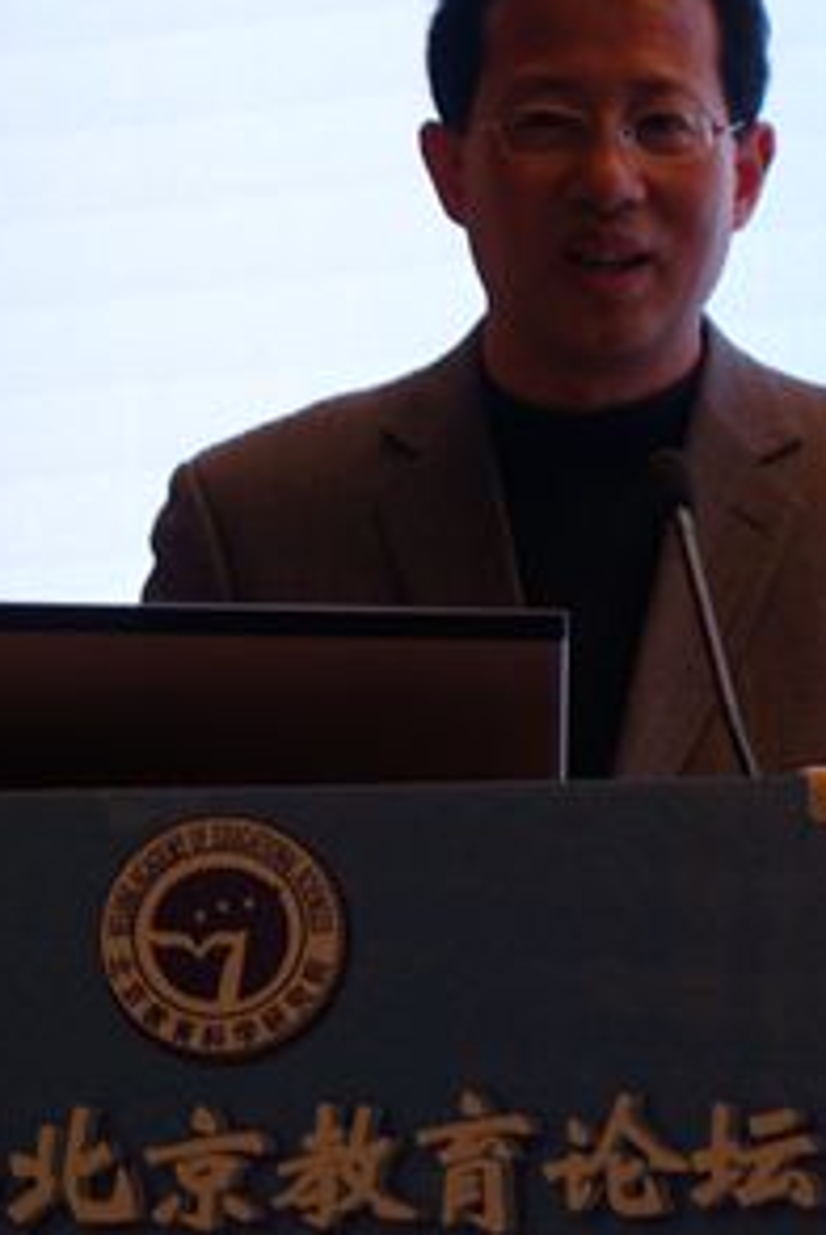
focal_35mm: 276
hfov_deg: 5.0
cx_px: 371
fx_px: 9476
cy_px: 586
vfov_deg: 7.5
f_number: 2.8
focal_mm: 54.86
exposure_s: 1/160
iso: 200
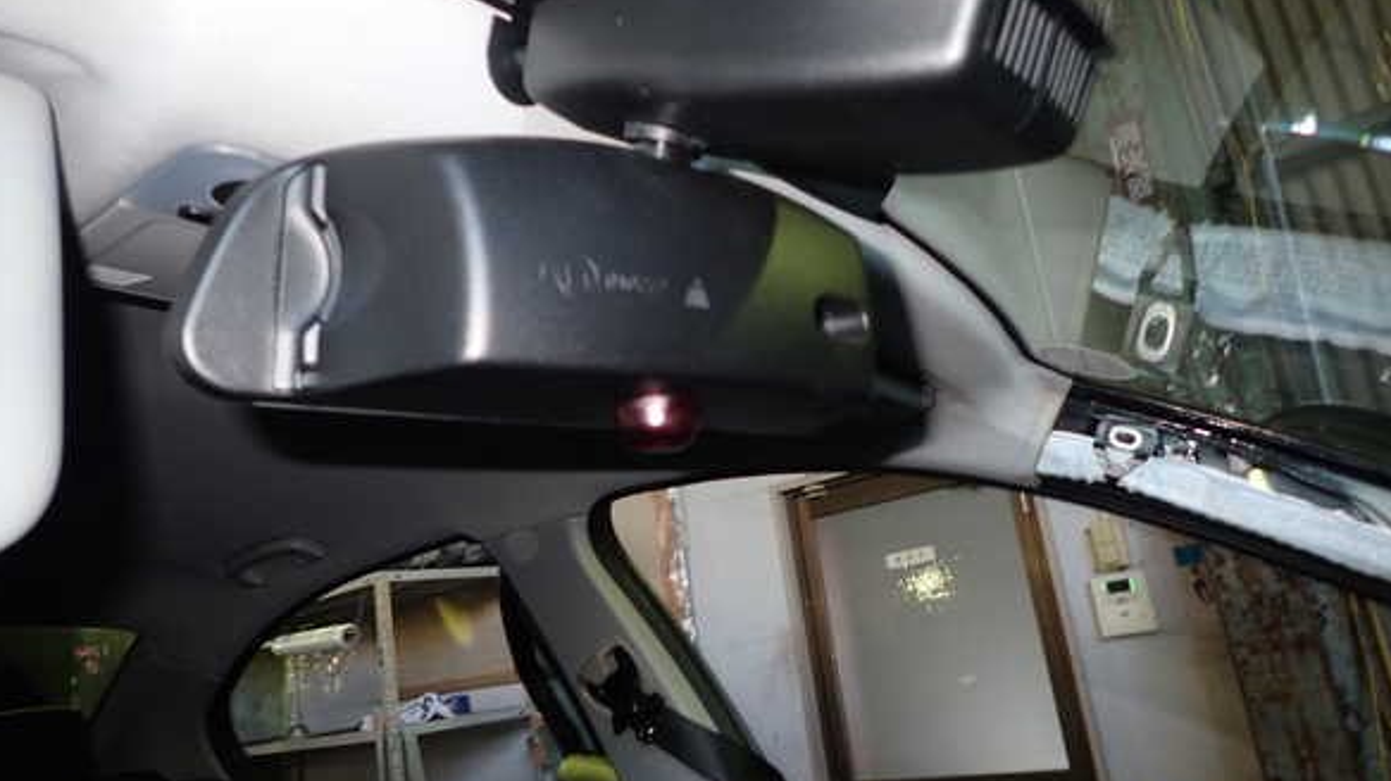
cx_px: 700
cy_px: 352
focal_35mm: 28
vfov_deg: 41.4
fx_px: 1032
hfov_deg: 67.9
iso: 200
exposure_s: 1/30
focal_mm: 4.5
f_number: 2
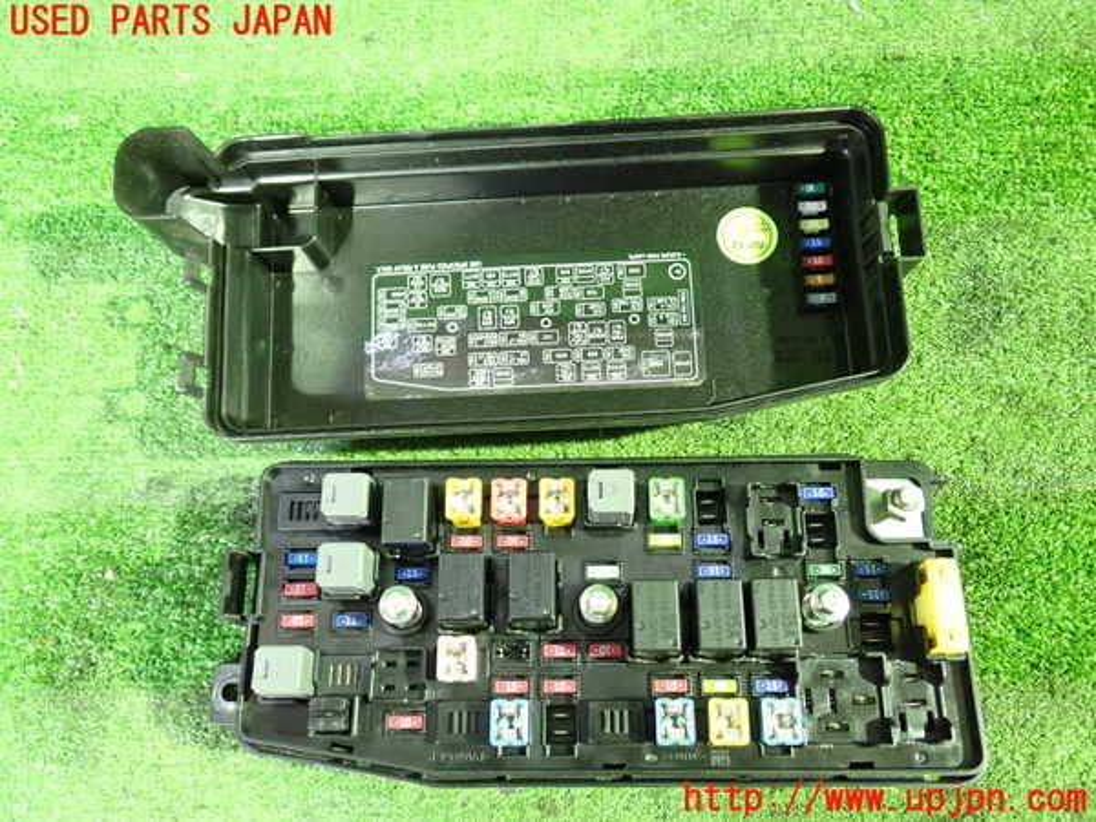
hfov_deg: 60.0
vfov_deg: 46.8
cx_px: 548
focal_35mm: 30
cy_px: 411
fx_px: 950
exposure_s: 1/8
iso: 800
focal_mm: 5.4
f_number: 2.3
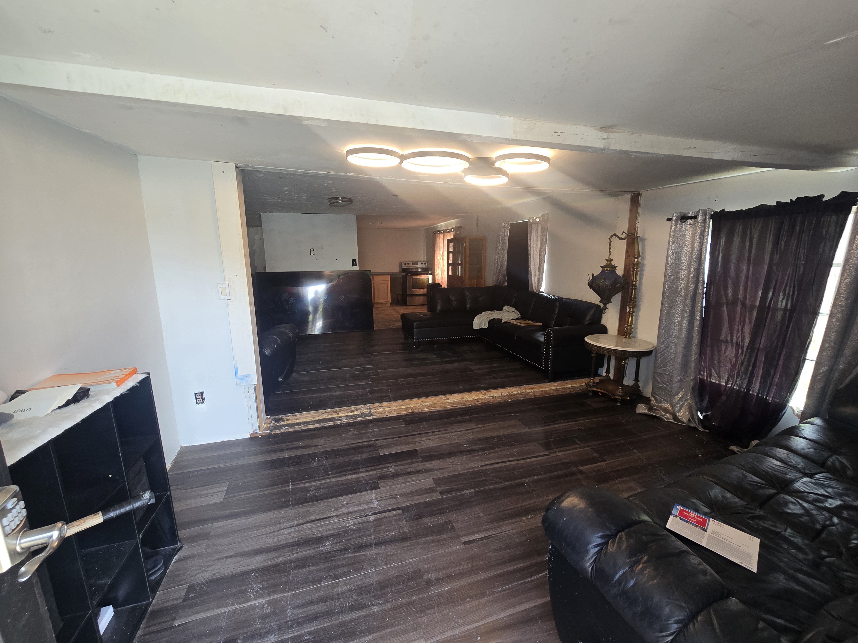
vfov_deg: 89.9
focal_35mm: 13
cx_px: 429
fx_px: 322
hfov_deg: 106.2
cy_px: 322
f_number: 2.2
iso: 100
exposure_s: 1/60
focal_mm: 2.2
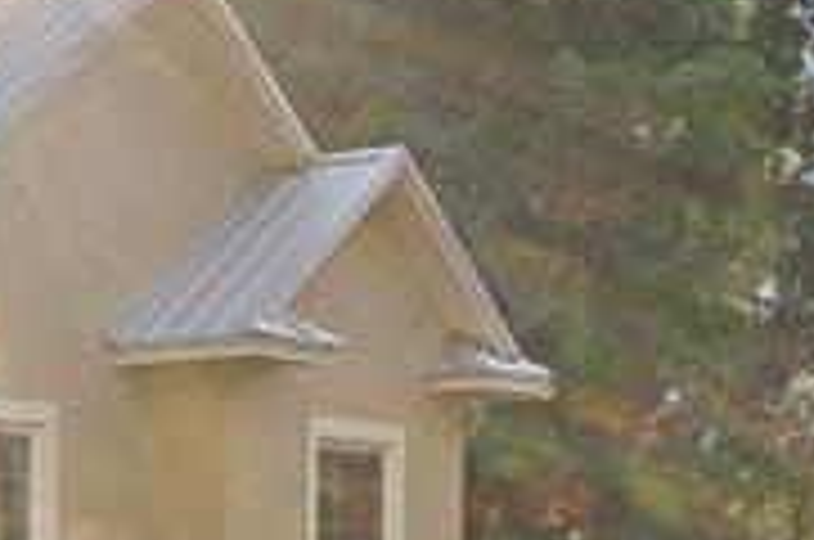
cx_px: -567
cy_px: 601
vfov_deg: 15.6
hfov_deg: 19.3
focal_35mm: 85
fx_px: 1919
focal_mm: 10
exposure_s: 1/20
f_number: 8
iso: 100
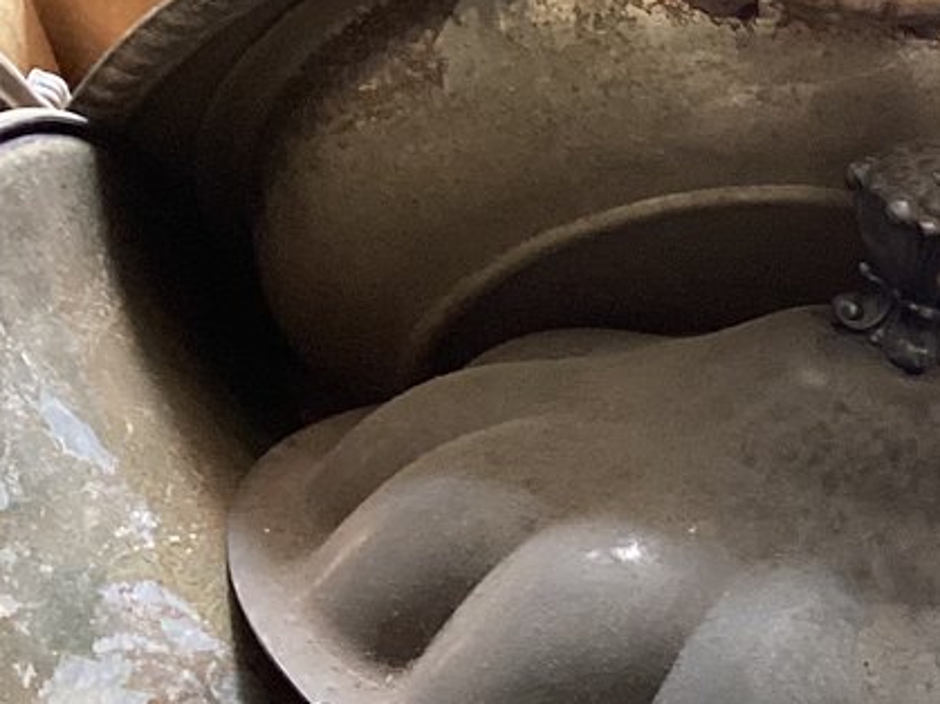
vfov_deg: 13.1
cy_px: 618
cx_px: 1643
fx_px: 3040
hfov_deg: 15.4
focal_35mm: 112
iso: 100
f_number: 2.4
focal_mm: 3.3
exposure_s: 1/60
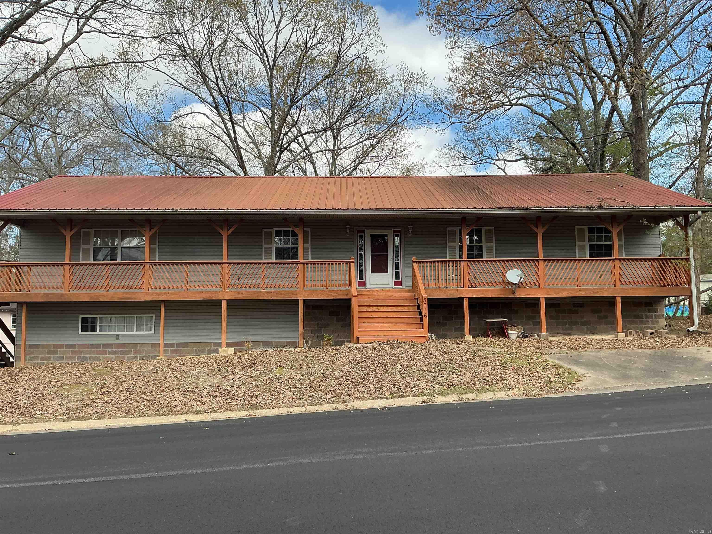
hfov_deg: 61.7
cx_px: 356
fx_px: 596
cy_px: 267
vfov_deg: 48.2
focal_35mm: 29
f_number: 1.8
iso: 25
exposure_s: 1/709
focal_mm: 3
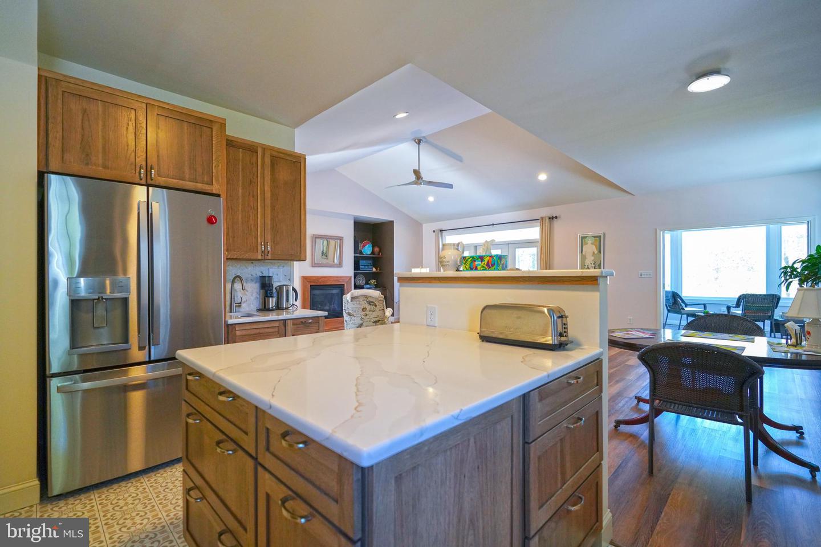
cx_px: 410
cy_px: 274
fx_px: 365
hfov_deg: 96.7
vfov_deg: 73.7
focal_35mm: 16
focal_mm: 16
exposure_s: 1/160
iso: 1600
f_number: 3.5
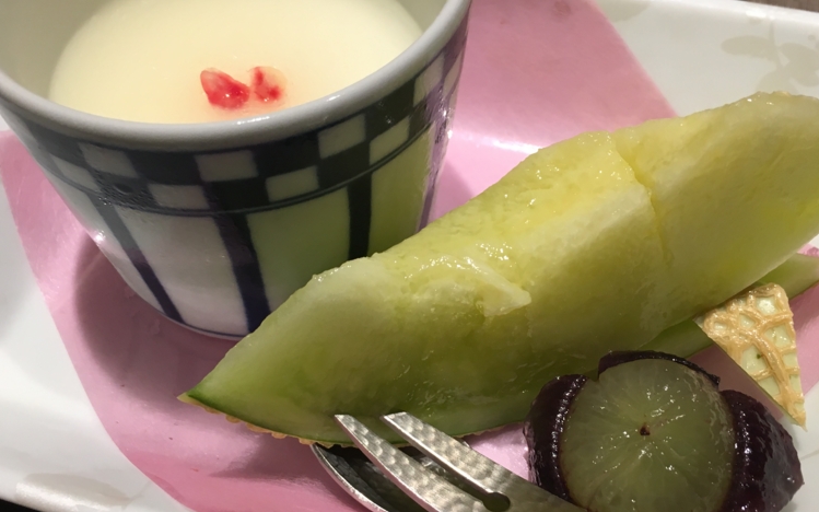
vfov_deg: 30.5
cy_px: 274
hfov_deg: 47.2
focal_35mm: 42
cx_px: 431
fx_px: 937
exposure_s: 1/30
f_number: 2.2
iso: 50
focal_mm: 4.15
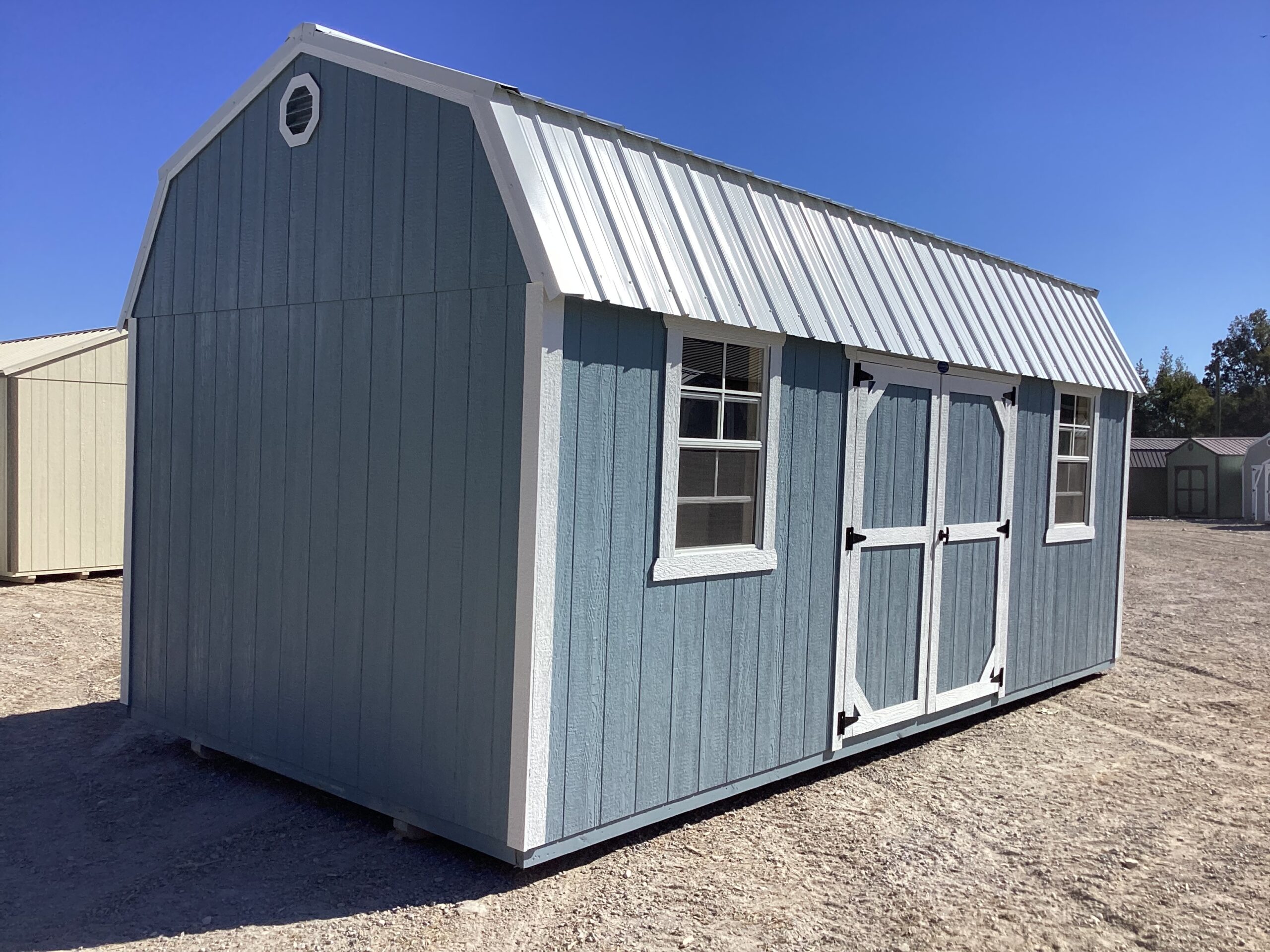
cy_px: 476
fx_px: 1137
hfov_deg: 58.4
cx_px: 635
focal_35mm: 31
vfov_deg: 45.4
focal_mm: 3.3
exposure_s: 1/1942
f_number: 2.4
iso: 25
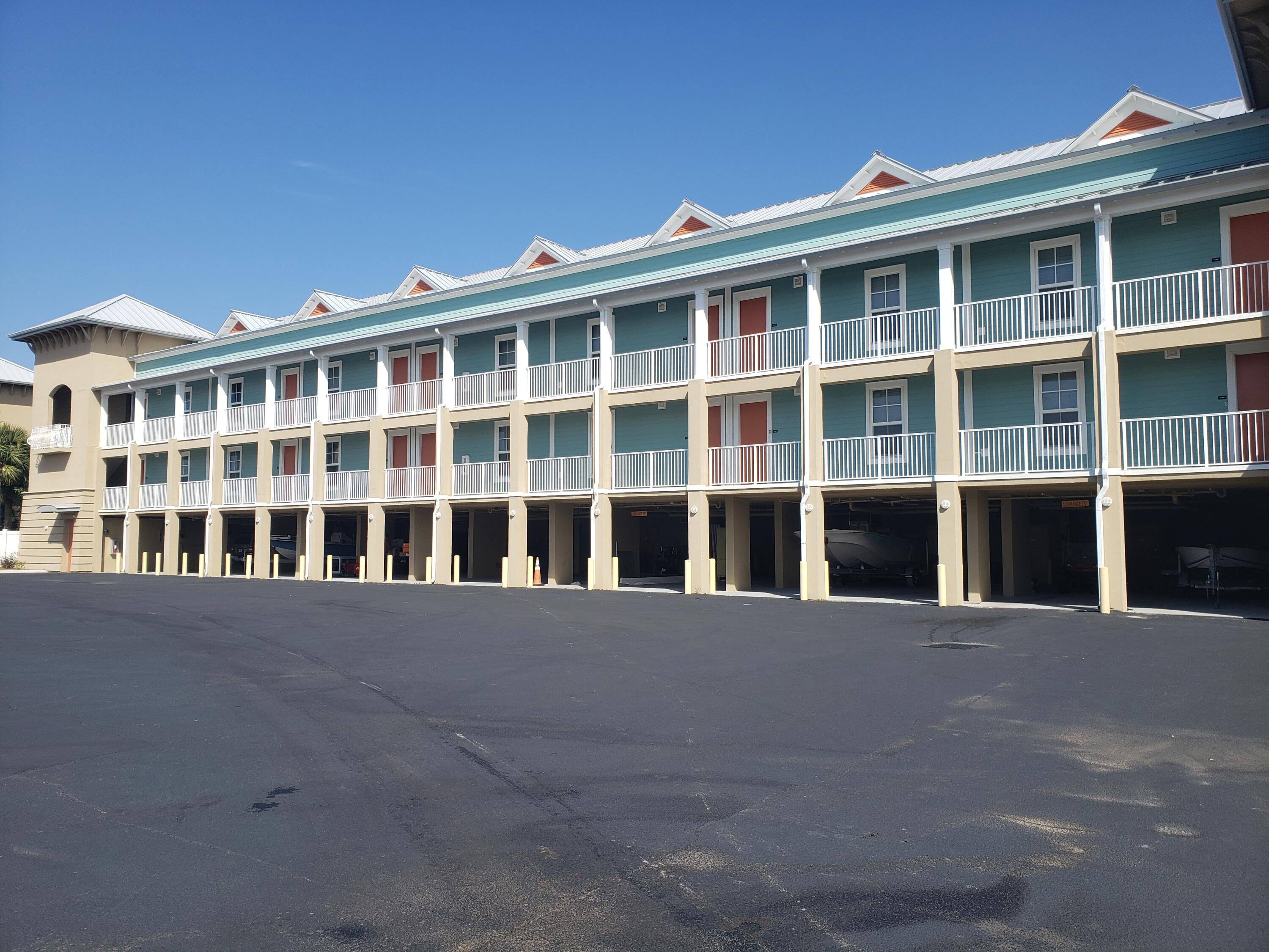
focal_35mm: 26
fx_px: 953
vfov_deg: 53.1
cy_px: 476
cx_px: 634
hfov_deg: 67.3
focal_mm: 4.3
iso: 50
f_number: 2.4
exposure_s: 1/1433
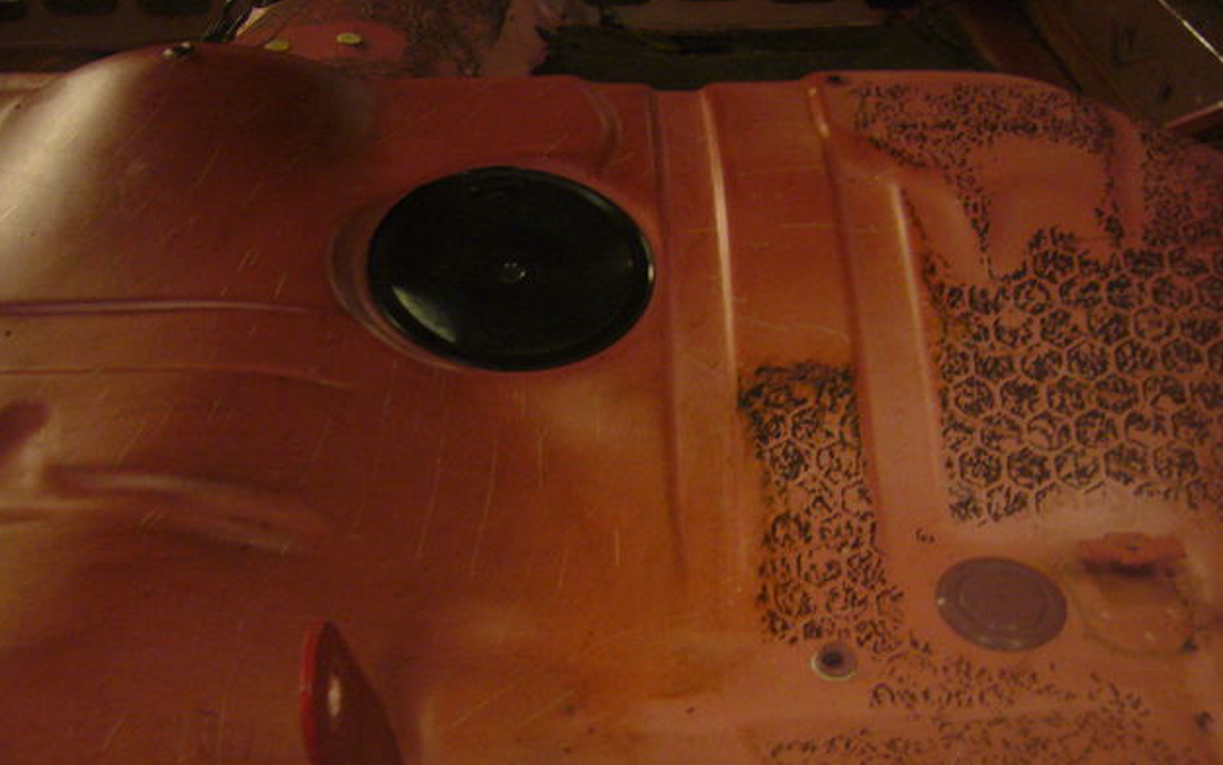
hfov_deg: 51.5
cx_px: 612
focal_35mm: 38
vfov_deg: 33.5
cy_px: 440
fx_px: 1267
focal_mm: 5.8
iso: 200
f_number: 2.8
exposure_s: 1/8
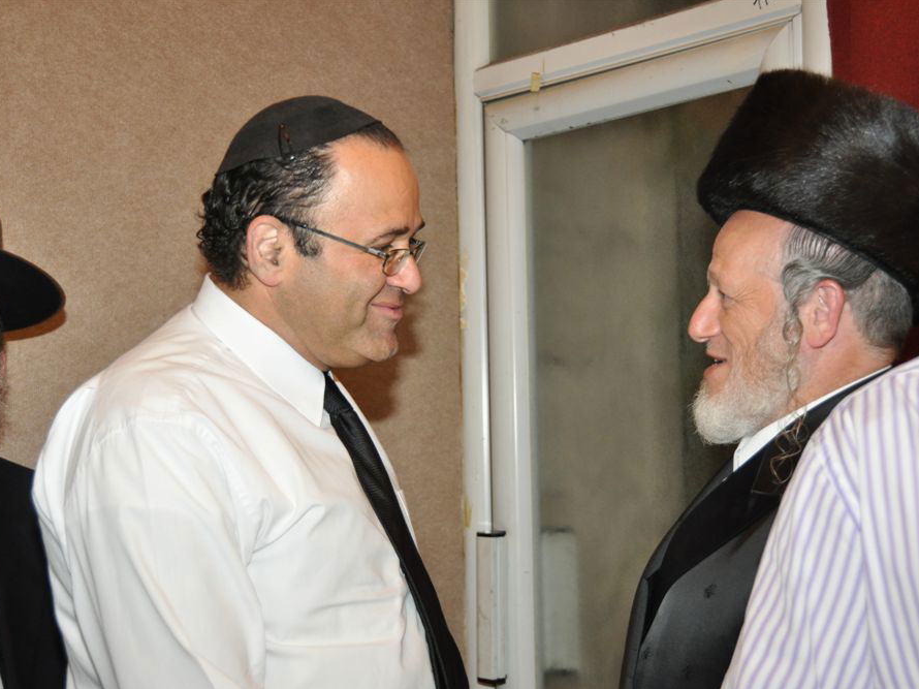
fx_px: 1672
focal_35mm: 63
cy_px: 348
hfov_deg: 30.7
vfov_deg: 23.3
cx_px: 488
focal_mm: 38
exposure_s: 1/60
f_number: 4.2
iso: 800
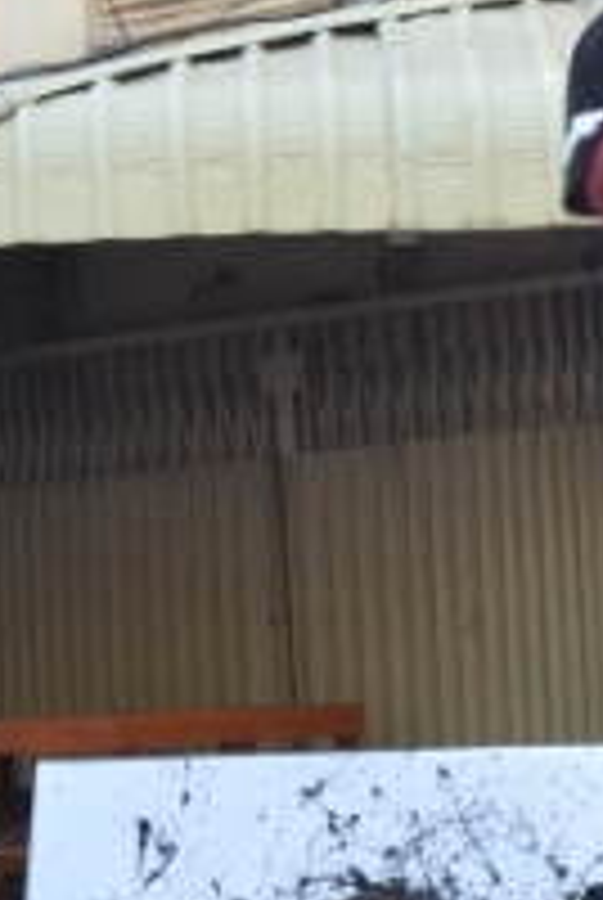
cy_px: 398
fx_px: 5758
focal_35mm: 230
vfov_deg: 8.9
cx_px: 904
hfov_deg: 5.9
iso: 800
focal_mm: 30
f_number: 8
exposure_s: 1/60
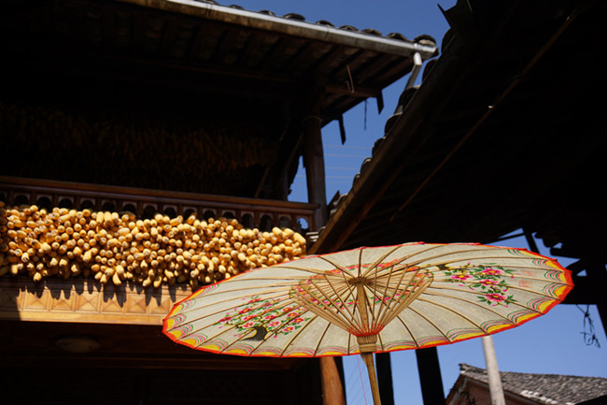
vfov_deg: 36.9
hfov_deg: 53.1
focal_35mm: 36
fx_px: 607
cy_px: 202
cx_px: 304
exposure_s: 1/2000
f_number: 4
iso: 200
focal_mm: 24
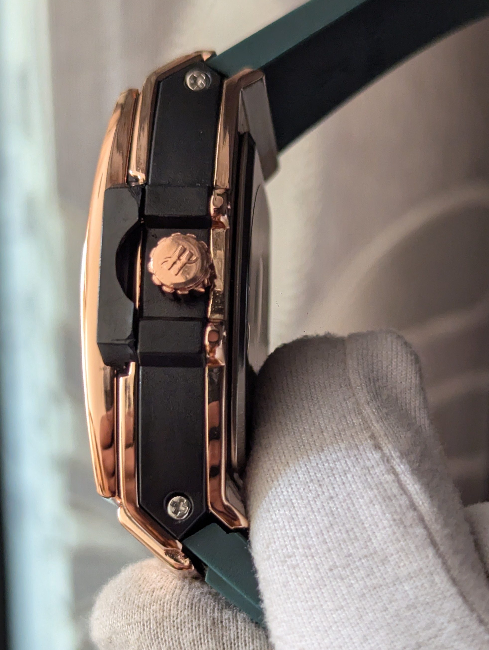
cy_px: 390
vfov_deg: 25.9
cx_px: 251
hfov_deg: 19.7
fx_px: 1409
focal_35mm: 75
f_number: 1.85
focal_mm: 6.81
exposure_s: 1/372
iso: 329
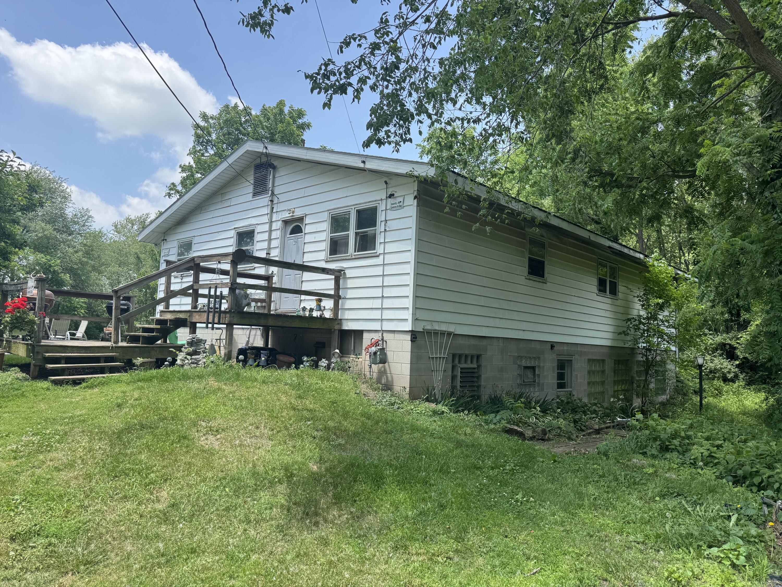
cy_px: 294
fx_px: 542
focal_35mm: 24
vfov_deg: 56.8
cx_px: 391
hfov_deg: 71.6
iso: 80
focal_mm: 6.76
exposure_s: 1/1456
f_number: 1.78
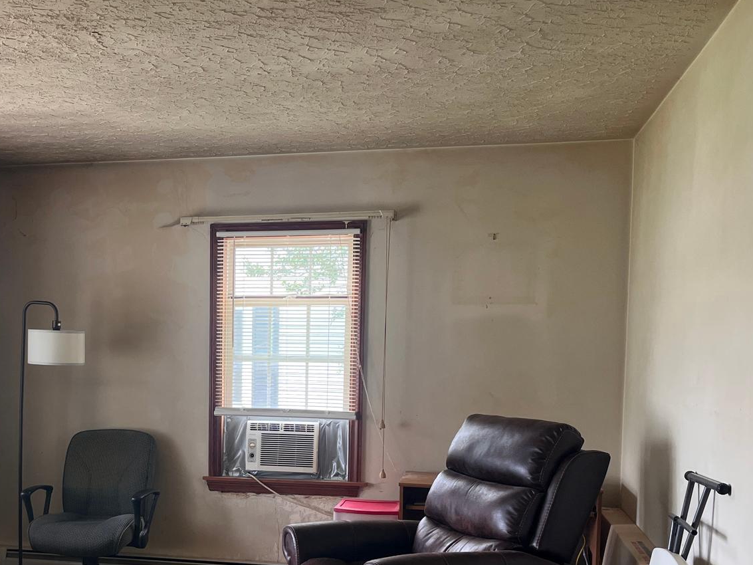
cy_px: 440
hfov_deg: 39.5
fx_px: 1022
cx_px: 203
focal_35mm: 47
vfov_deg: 30.2
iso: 64
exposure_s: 1/60
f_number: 1.6
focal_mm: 5.1
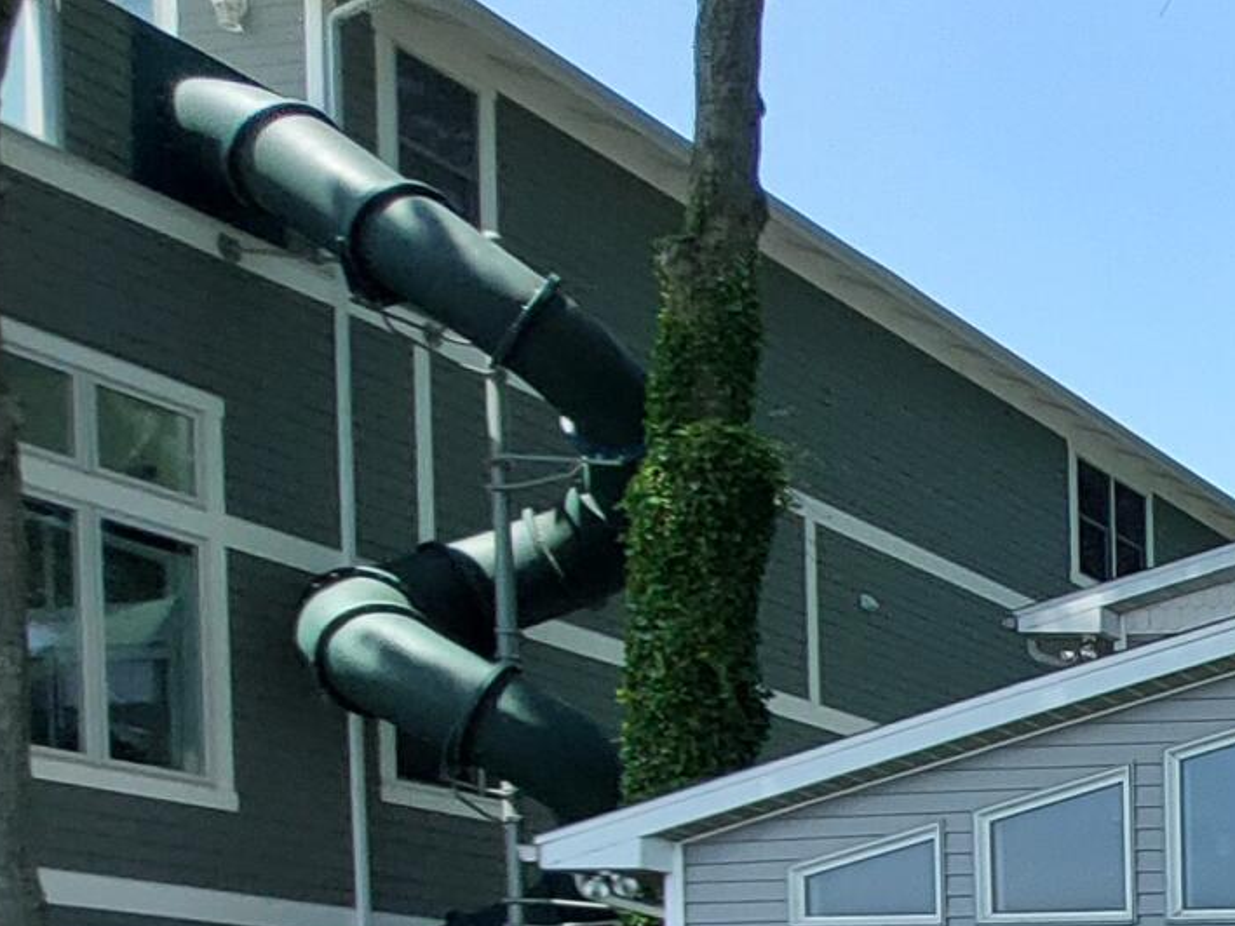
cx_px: 1975
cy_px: 1288
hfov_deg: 24.5
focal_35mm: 55
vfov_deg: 22.8
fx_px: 1963
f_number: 2.2
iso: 50
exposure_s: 1/976
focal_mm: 1.74
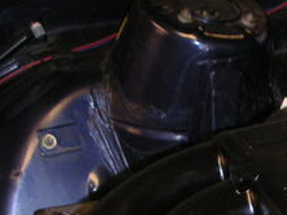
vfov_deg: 12.5
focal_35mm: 114
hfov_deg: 16.3
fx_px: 946
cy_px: 298
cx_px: 381
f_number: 2.8
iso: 160
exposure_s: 1/45
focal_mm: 6
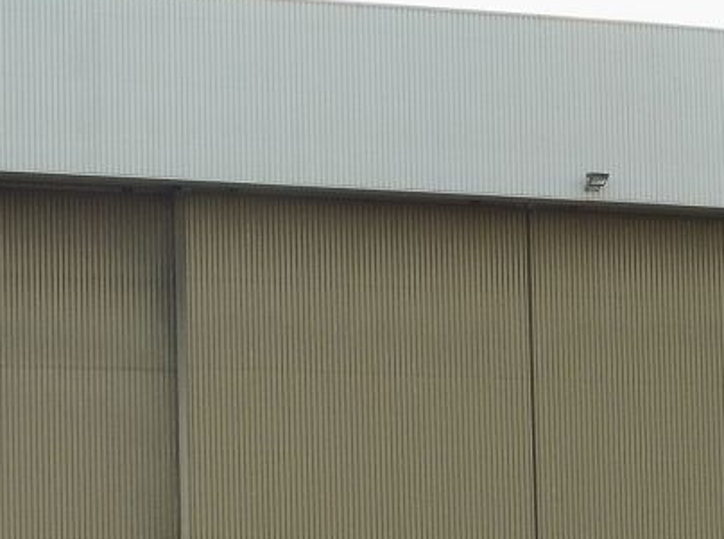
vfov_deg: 7.3
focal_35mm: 200
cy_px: 631
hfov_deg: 9.8
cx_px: -181
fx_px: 4173
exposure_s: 1/60
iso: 160
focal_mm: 14.2
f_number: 5.1
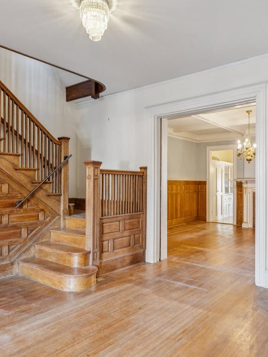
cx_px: 160
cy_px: 189
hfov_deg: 51.0
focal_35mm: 27
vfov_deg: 65.3
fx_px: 279
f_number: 9
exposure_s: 1/5
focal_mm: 16
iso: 1000
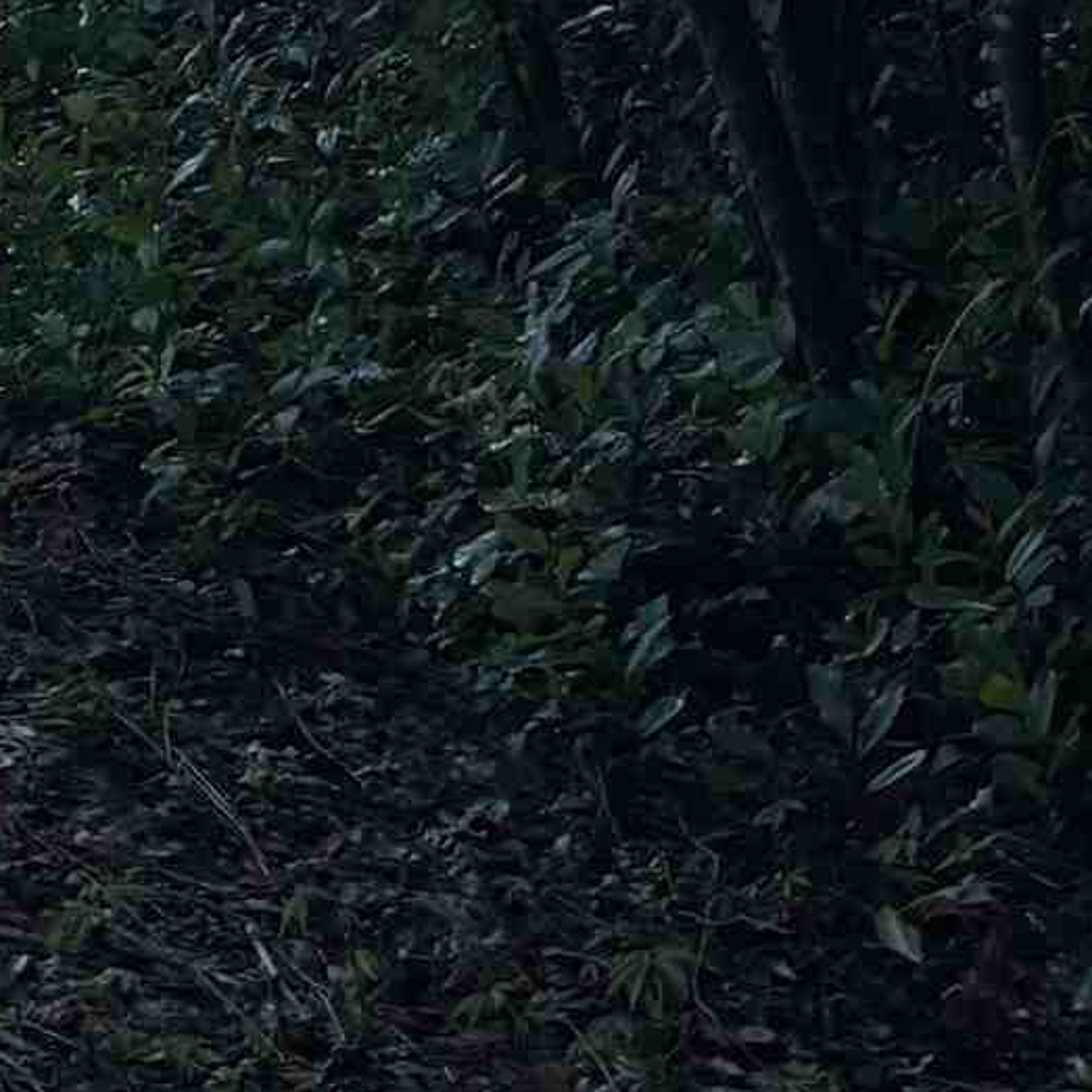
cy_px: -937
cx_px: -1961
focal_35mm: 135
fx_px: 4818
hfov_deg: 10.2
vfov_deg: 11.8
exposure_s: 1/2857
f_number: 1.6
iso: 50
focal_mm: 5.96
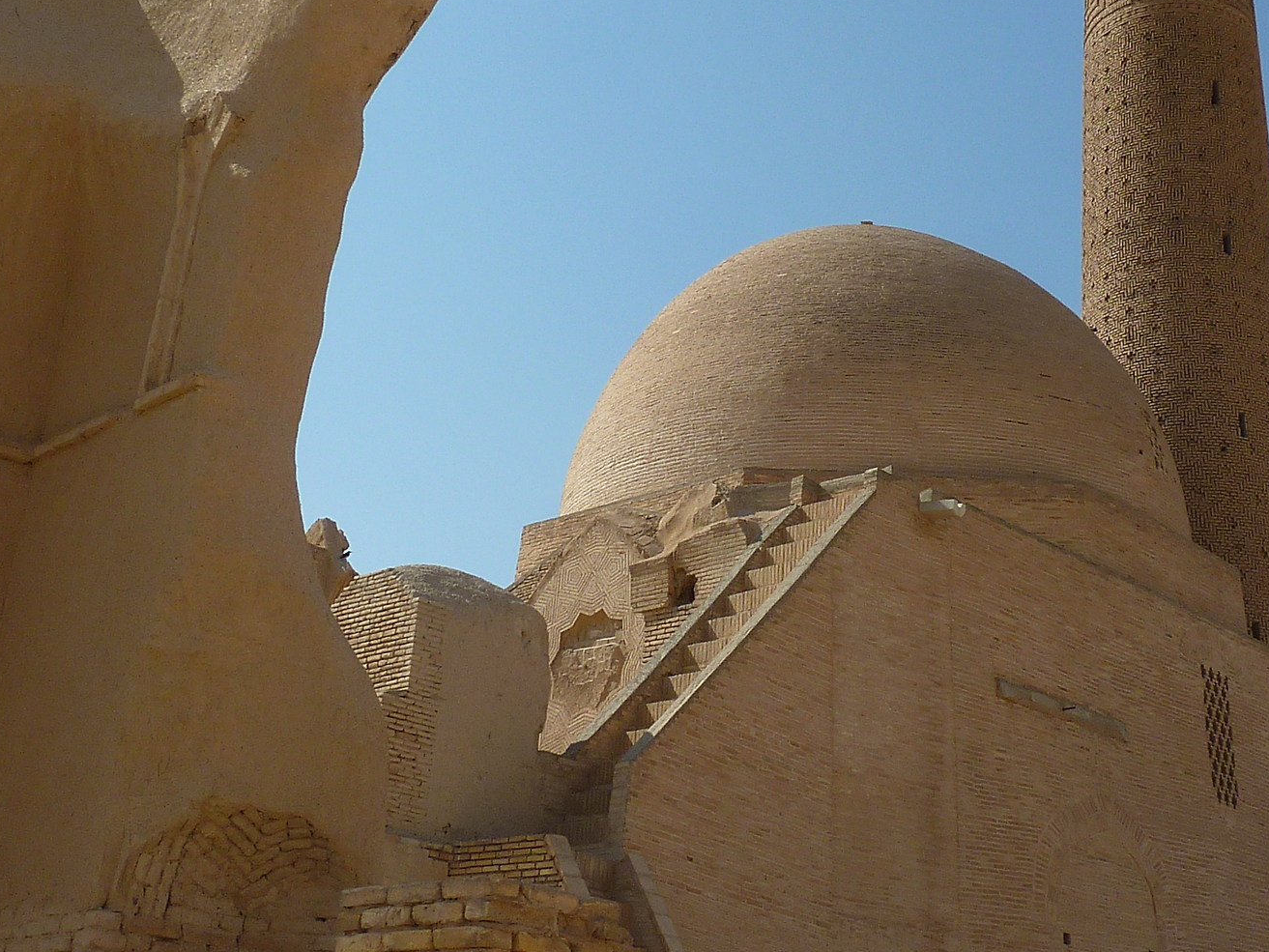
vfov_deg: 27.4
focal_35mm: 53
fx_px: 1943
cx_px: 785
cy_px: 354
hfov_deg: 36.0
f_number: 5.6
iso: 80
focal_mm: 4.7
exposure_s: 1/640
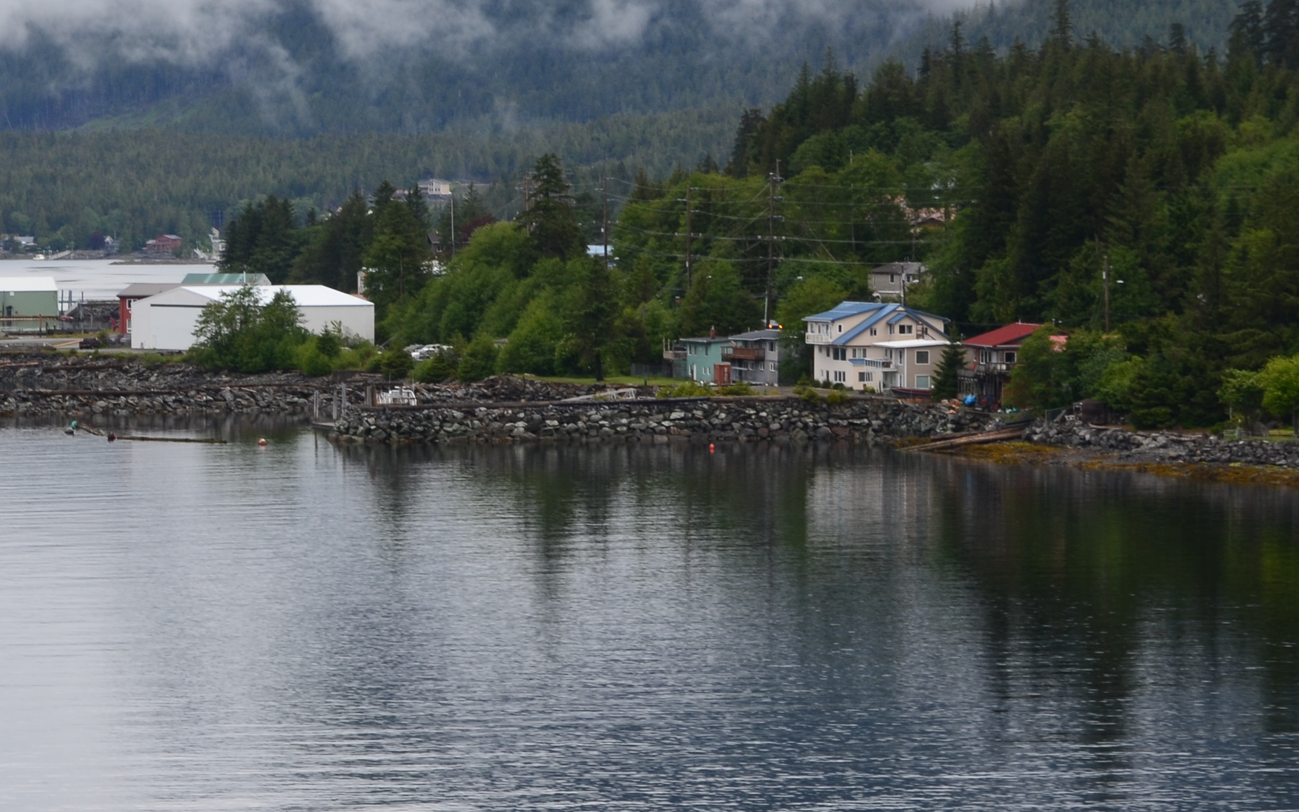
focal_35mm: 176
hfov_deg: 11.8
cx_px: -17
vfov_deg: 7.4
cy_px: 592
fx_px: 6233
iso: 200
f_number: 11
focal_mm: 55
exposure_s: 1/100
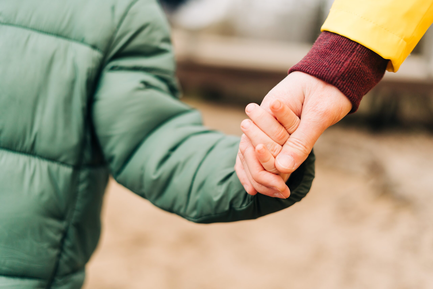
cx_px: 216
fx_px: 601
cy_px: 144
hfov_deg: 39.6
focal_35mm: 50
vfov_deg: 27.0
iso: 200
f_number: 1.8
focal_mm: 50
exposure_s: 1/640
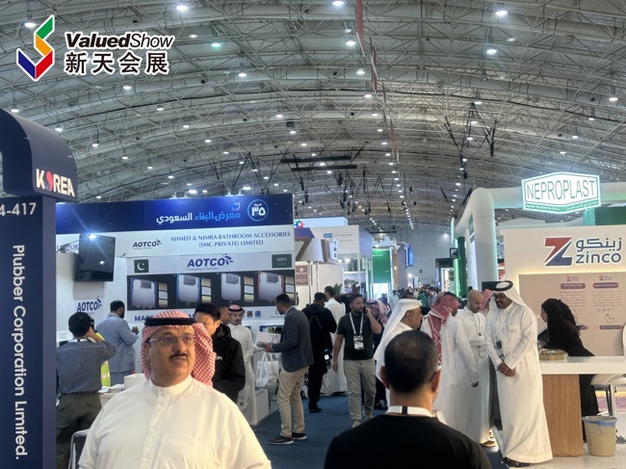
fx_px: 868
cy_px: 234
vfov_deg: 30.2
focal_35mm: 48
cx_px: 313
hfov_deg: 39.7
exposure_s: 1/60
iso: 80
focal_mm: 6.86
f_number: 1.78
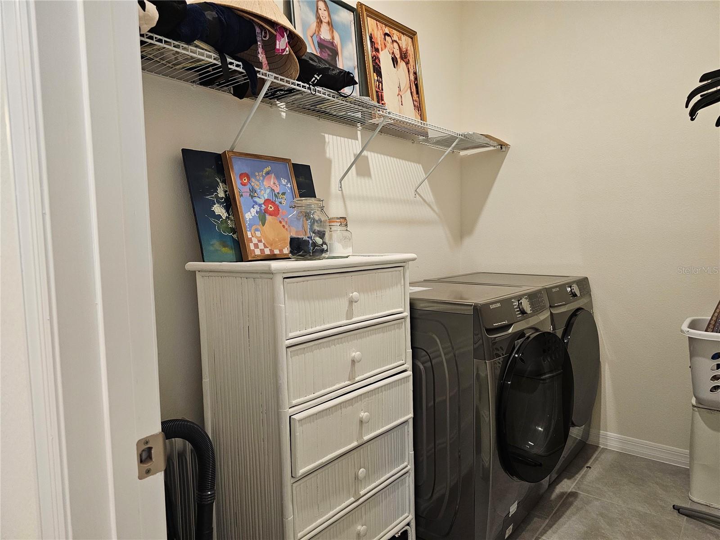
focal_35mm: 23
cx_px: 360
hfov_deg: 73.9
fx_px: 478
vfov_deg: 58.9
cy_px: 270
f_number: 1.7
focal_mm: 6.3
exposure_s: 1/120
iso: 500
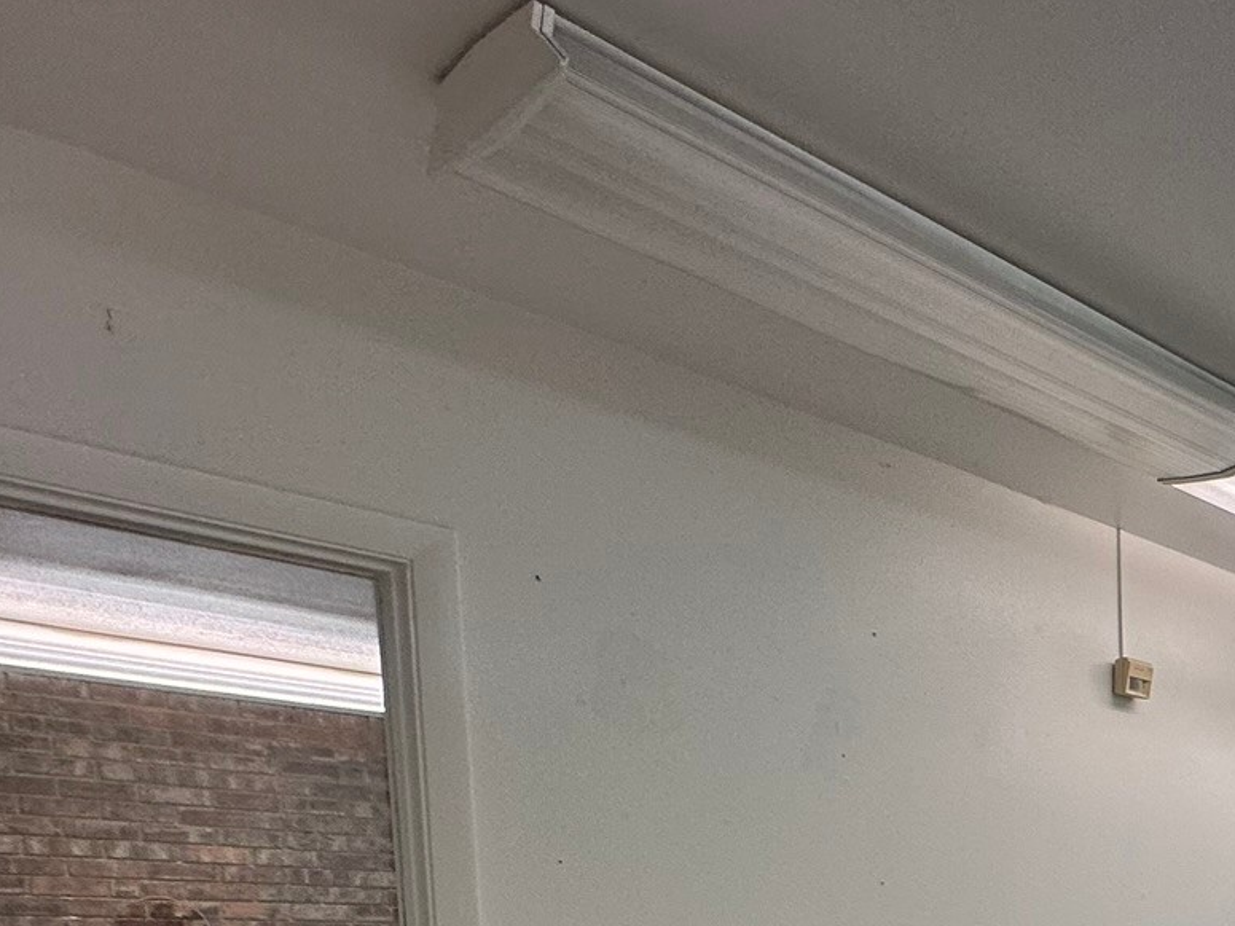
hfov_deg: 40.2
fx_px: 1320
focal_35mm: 37
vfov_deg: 32.7
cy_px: 1079
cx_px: 1370
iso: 100
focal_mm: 2.22
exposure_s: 1/120
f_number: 2.2
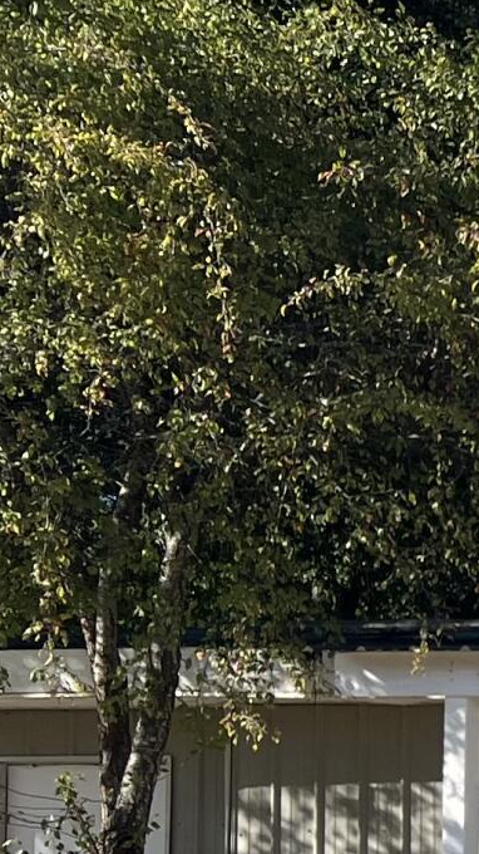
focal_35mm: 125
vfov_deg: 16.7
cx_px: 1674
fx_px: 2825
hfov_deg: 7.7
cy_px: 927
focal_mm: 5.7
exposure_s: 1/2571
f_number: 1.5
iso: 50
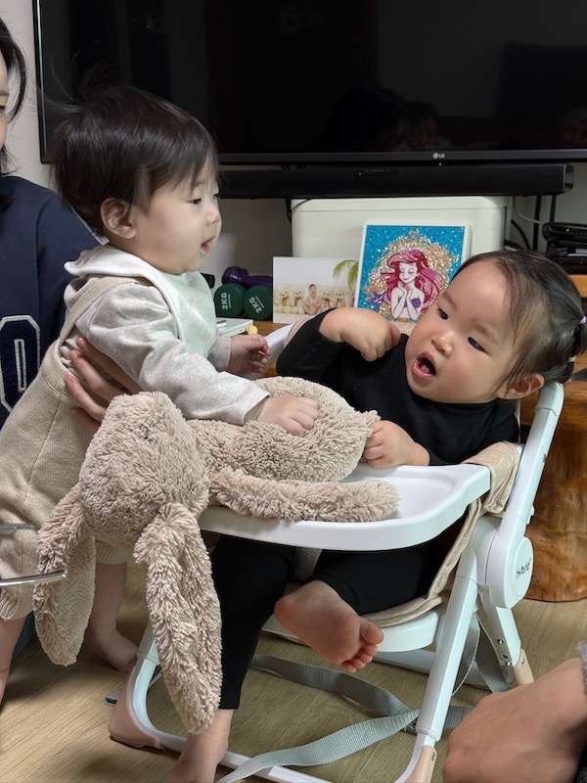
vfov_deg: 39.7
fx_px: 1085
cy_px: 392
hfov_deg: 30.3
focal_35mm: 48
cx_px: 294
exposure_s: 1/60
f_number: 1.78
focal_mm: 6.76
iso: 125
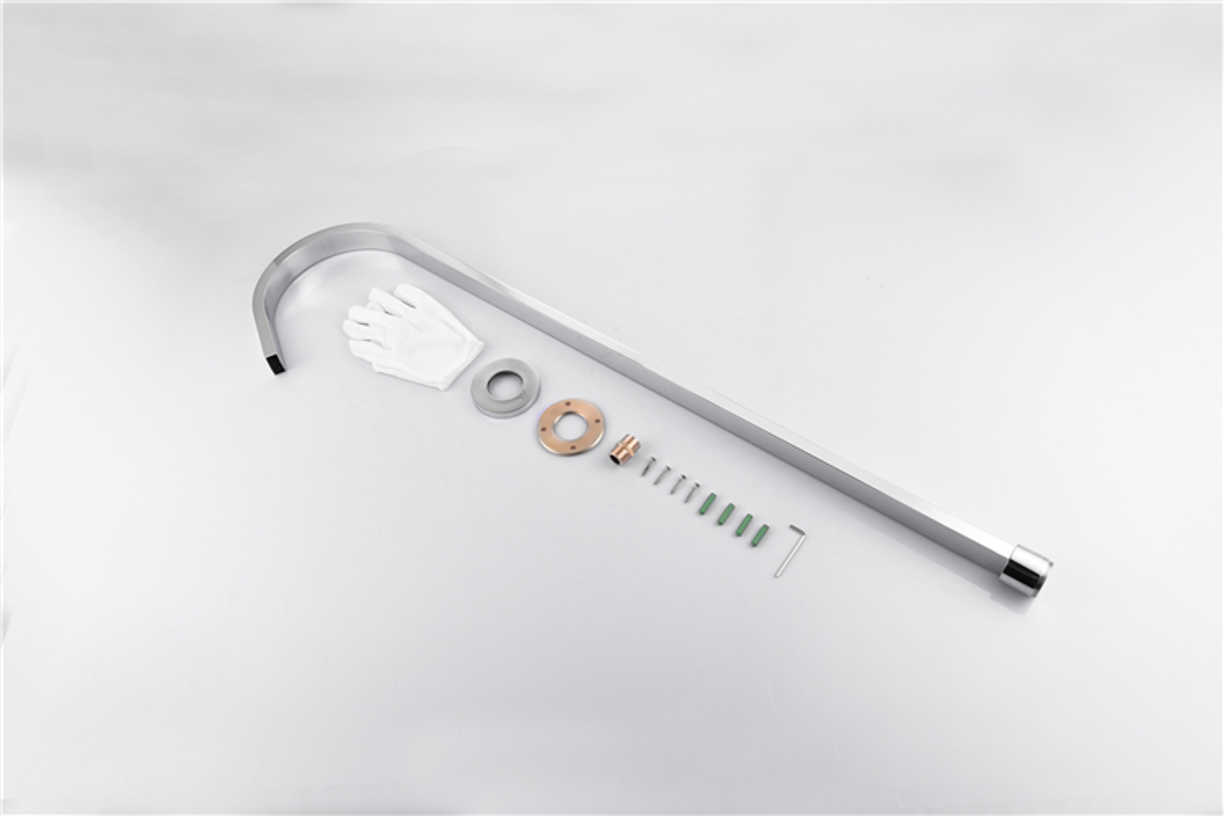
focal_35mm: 28
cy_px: 408
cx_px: 612
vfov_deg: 46.4
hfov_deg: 65.5
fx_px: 952
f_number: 9
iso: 64
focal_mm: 28
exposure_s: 1/160
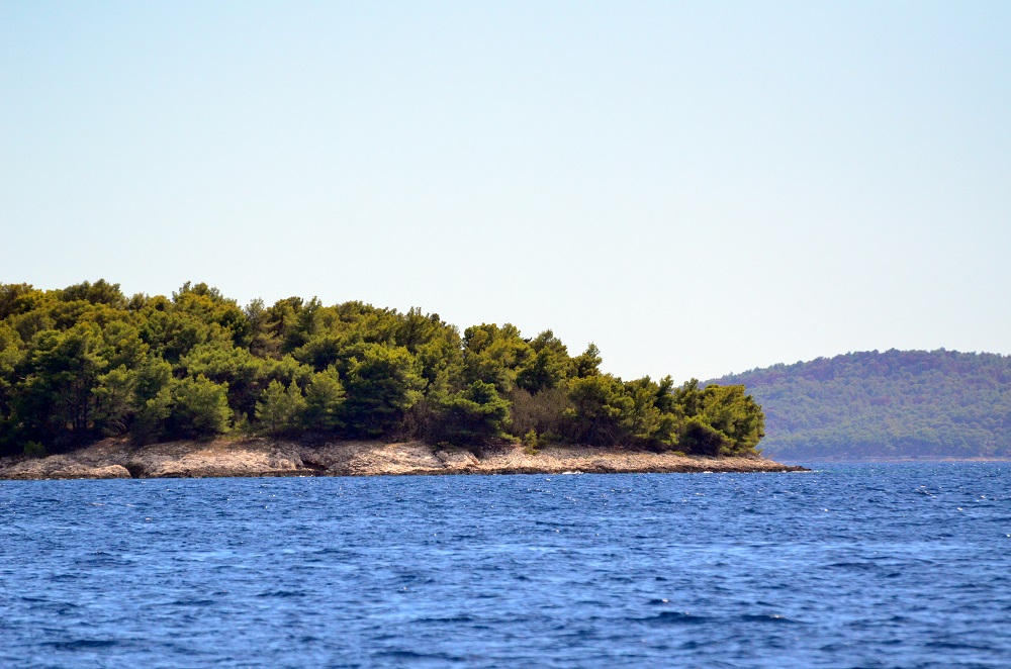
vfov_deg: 3.6
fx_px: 10508
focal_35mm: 375
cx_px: 506
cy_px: 334
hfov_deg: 5.5
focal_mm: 250
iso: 1600
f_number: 5.6
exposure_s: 1/8000
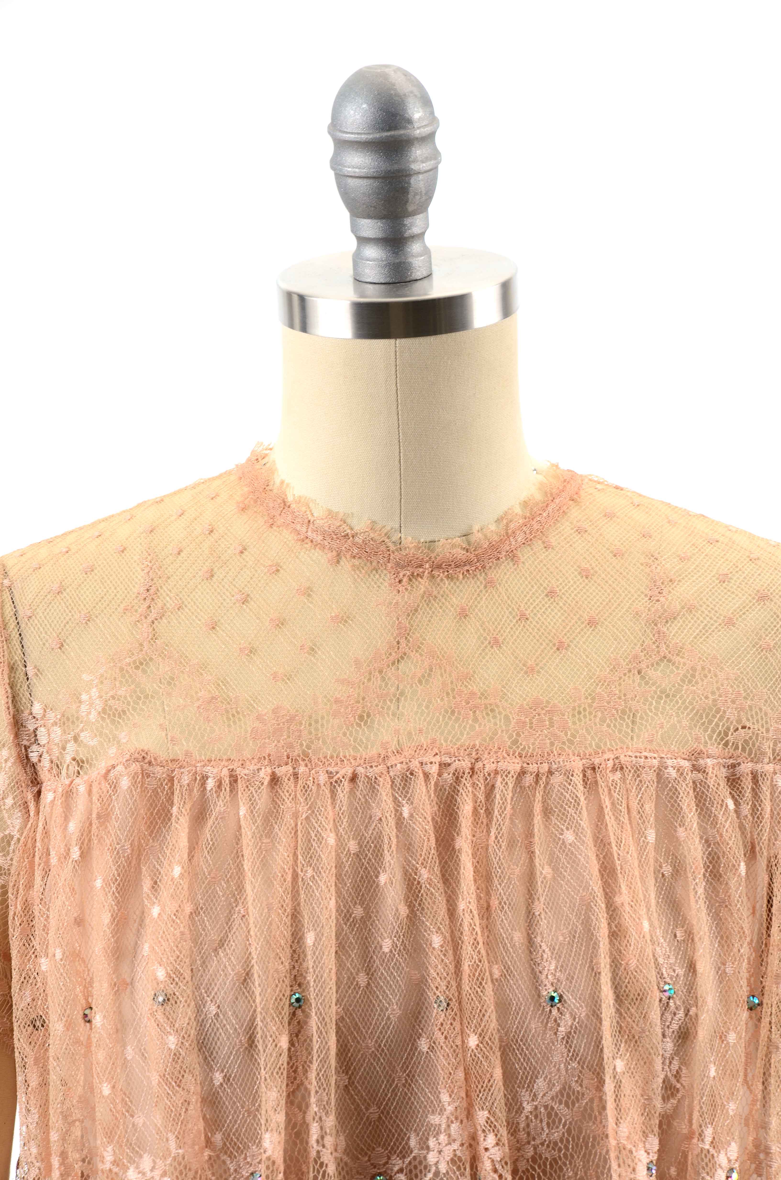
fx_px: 5148
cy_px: 590
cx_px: 390
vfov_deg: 13.1
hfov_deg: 8.7
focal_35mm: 158
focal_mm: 105
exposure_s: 1/160
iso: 200
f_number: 10
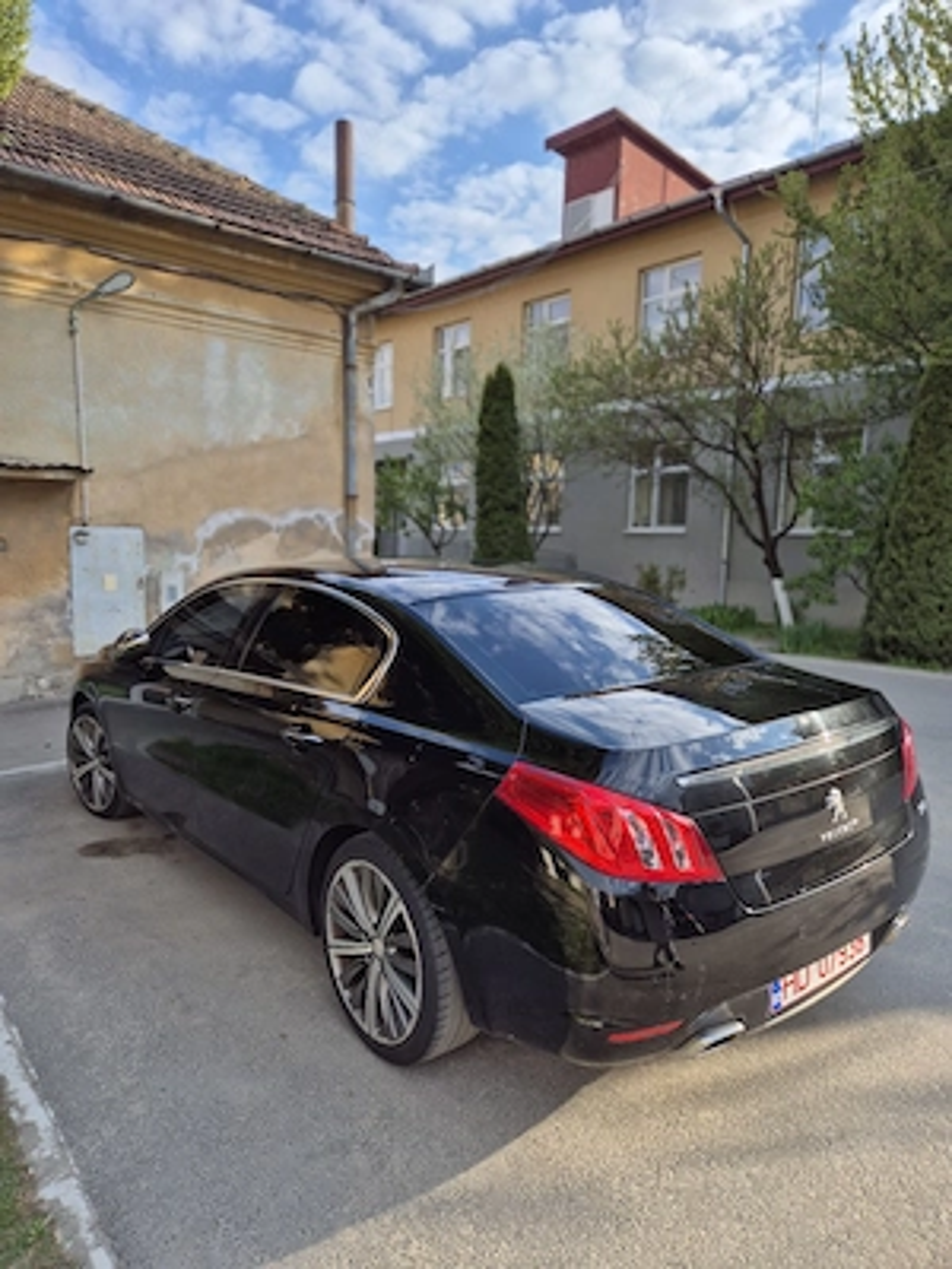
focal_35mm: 23
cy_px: 634
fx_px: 843
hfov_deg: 58.9
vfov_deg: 73.9
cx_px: 476
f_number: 1.8
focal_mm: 5.4
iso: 25
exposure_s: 1/909
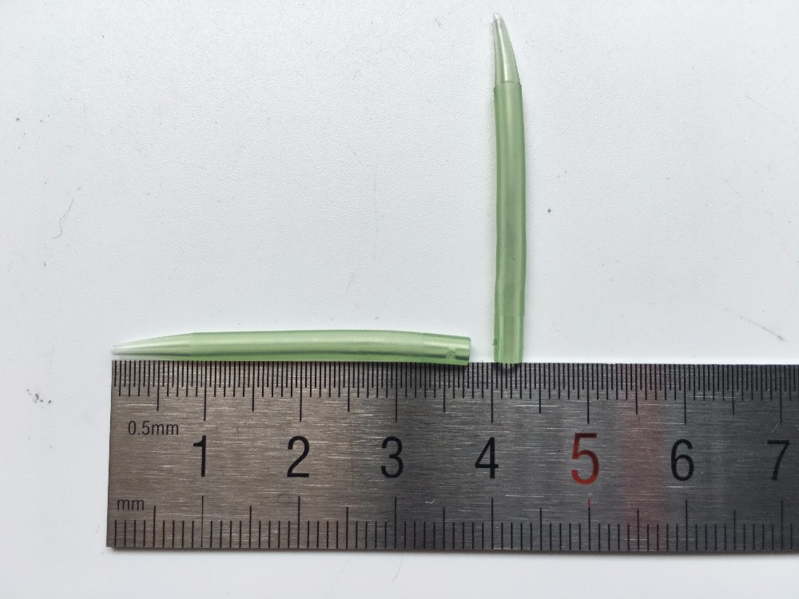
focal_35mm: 29
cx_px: 400
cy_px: 300
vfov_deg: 48.2
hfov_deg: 61.7
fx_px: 669
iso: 25
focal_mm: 4.15
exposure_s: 1/126
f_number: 2.2
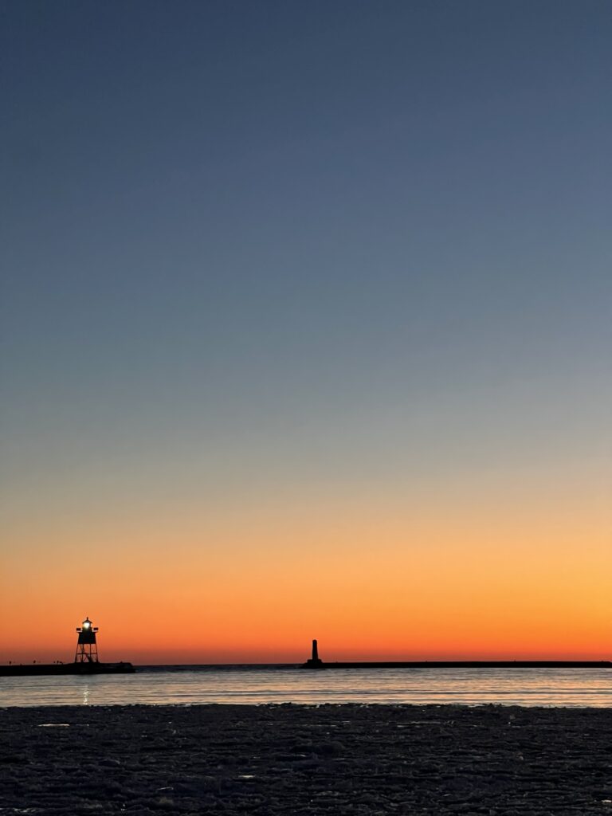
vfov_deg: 25.3
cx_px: 306
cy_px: 408
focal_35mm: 77
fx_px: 1815
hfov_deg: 19.1
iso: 800
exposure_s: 1/60
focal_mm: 9
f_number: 2.8
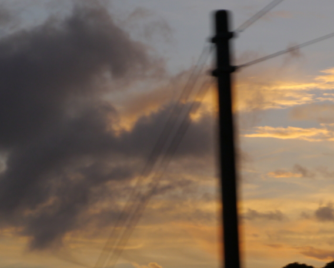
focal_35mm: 209
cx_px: 124
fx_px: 2067
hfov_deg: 9.2
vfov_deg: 7.4
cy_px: 148
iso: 160
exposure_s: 1/160
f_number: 5.6
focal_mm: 42
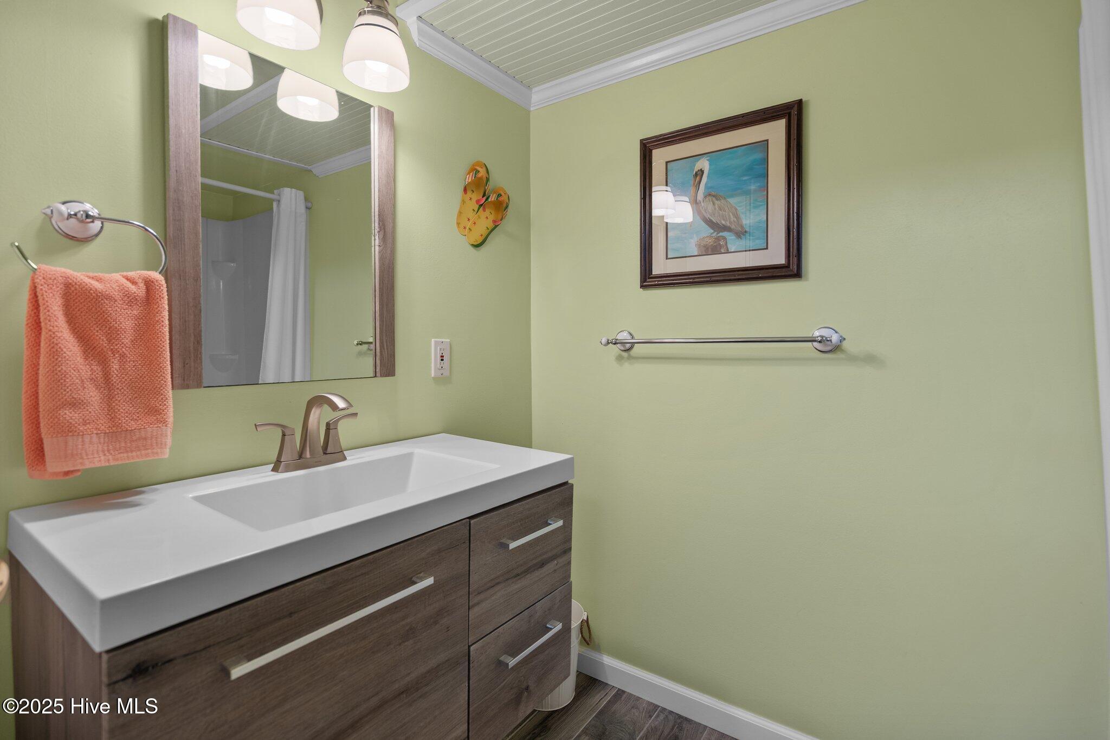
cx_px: 555
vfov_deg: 73.7
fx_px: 493
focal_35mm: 16
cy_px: 370
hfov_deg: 96.7
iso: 400
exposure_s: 1/8
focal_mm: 16
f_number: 4
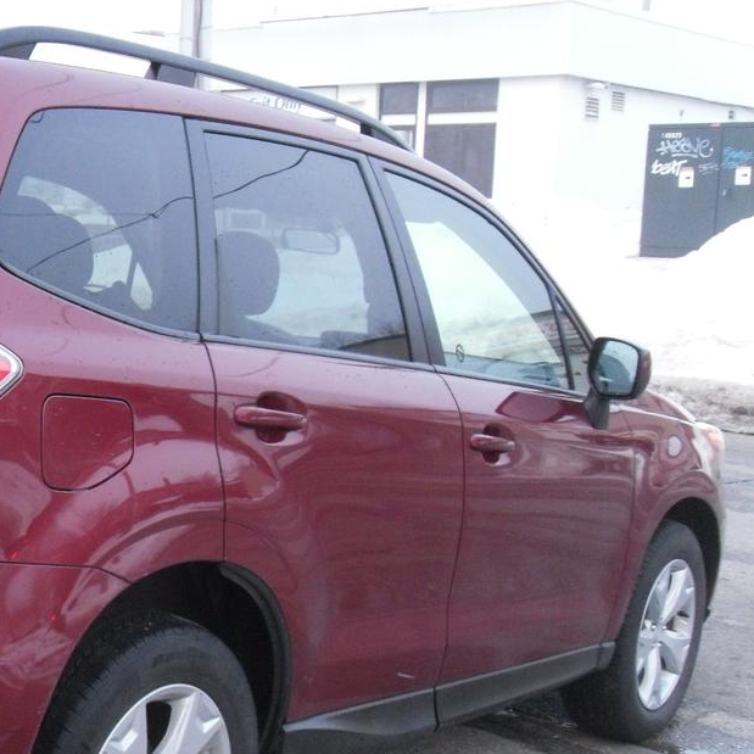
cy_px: 452
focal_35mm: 64
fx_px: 1577
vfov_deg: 26.8
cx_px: 5
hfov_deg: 25.6
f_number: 3.5
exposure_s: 1/45
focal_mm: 6.3
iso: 200
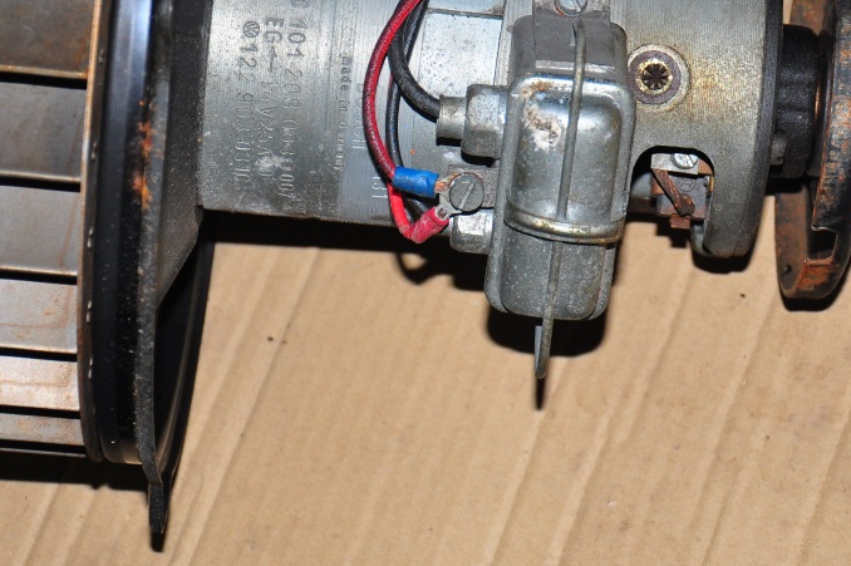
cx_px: 383
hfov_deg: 16.0
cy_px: 82
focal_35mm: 128
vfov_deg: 10.7
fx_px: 3022
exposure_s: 1/60
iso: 400
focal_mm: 45
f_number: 4.8
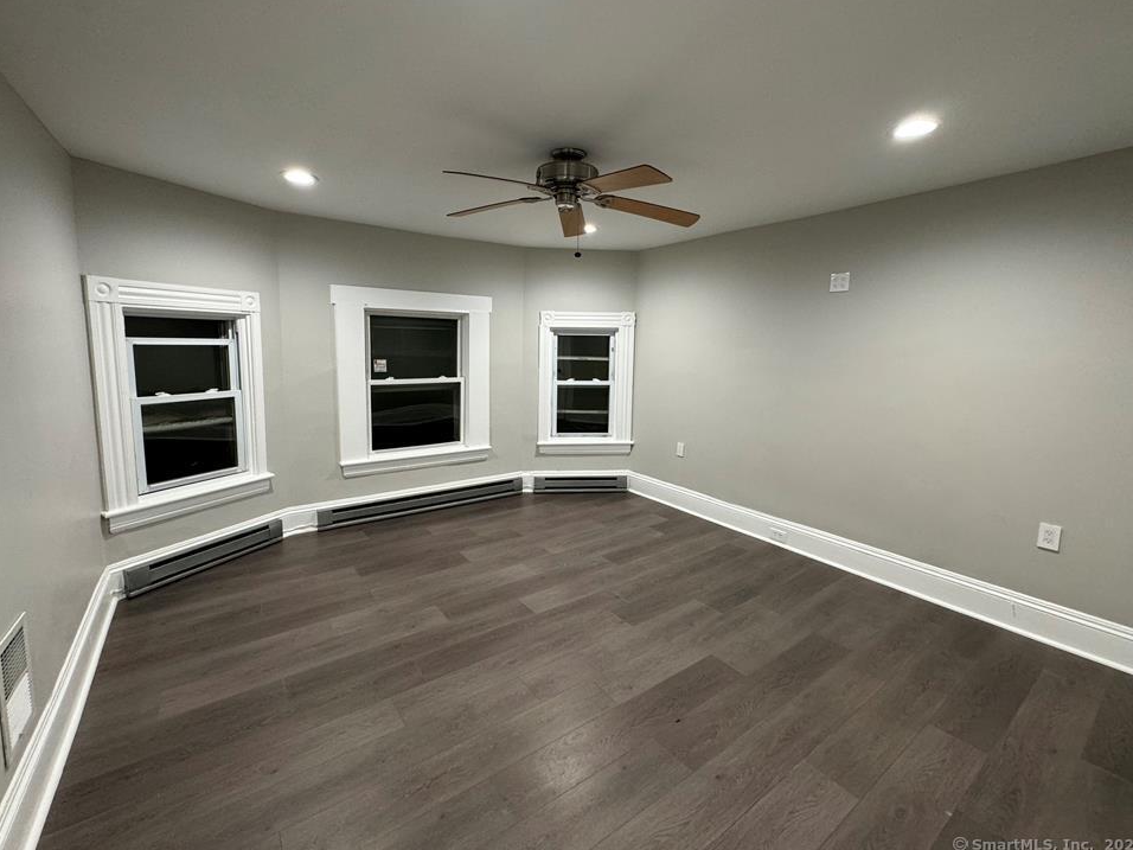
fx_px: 491
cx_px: 545
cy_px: 404
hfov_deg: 98.1
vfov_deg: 81.7
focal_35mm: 15
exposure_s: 1/60
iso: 200
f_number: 2.2
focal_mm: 2.22
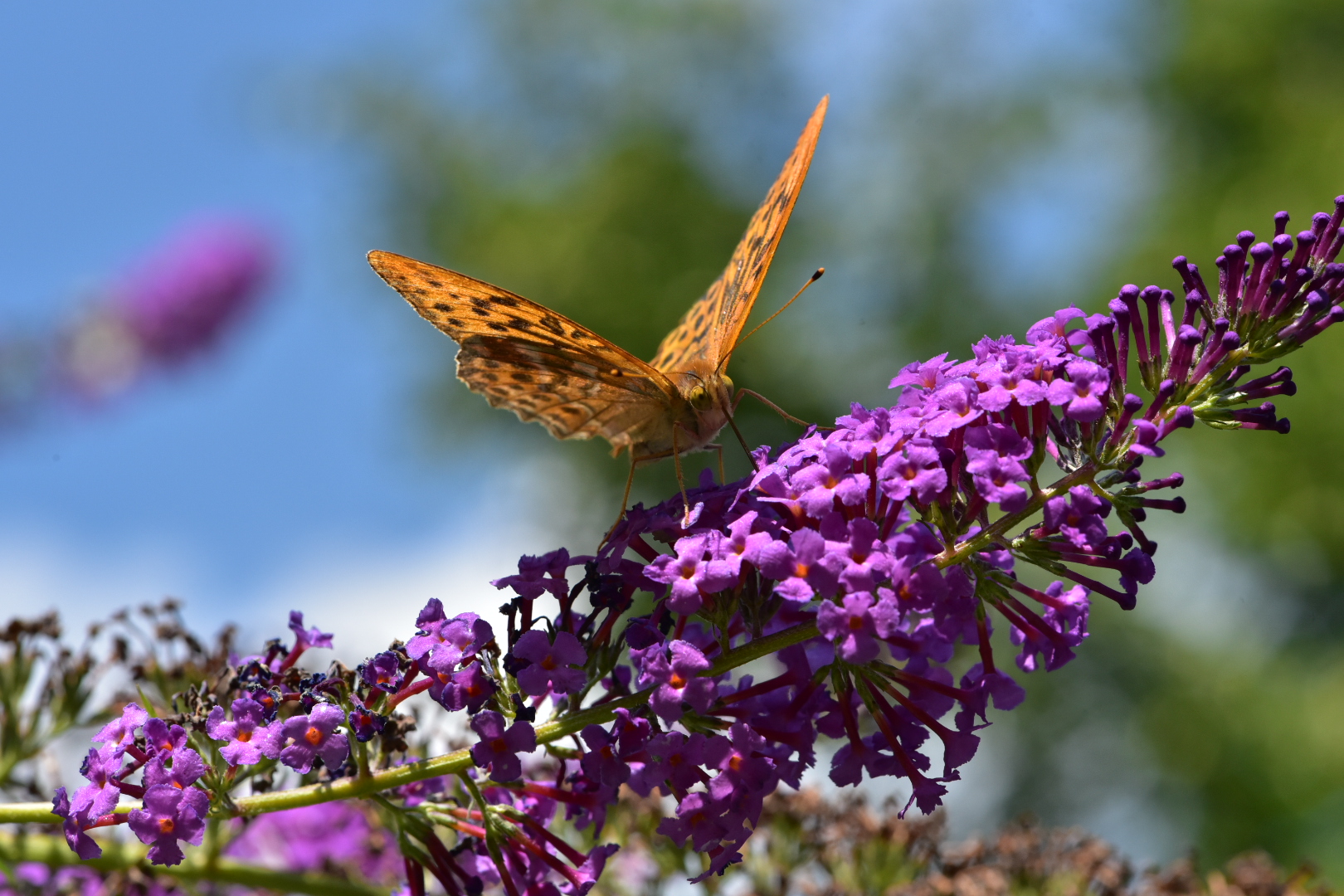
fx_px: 3920
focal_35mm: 105
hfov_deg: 19.5
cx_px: 672
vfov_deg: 13.0
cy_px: 448
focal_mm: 105
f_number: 16
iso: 1250
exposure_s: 1/800
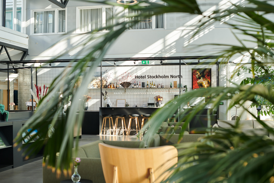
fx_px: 381
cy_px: 92
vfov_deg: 27.0
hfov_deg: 39.6
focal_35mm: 50
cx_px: 137
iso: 160
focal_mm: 50
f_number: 4
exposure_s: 1/100
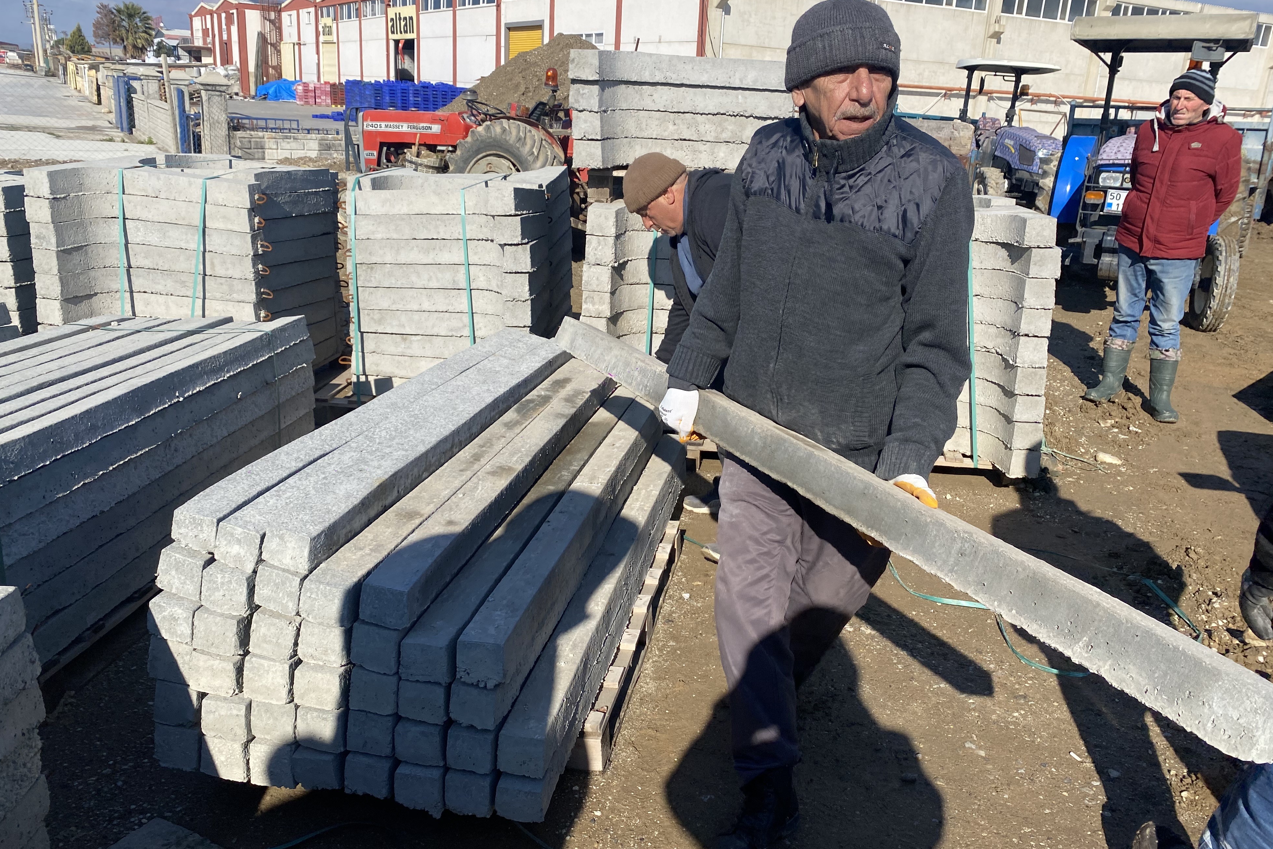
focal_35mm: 28
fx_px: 990
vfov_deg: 46.4
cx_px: 626
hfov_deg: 65.5
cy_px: 412
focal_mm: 4.25
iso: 32
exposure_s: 1/3401
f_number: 1.8
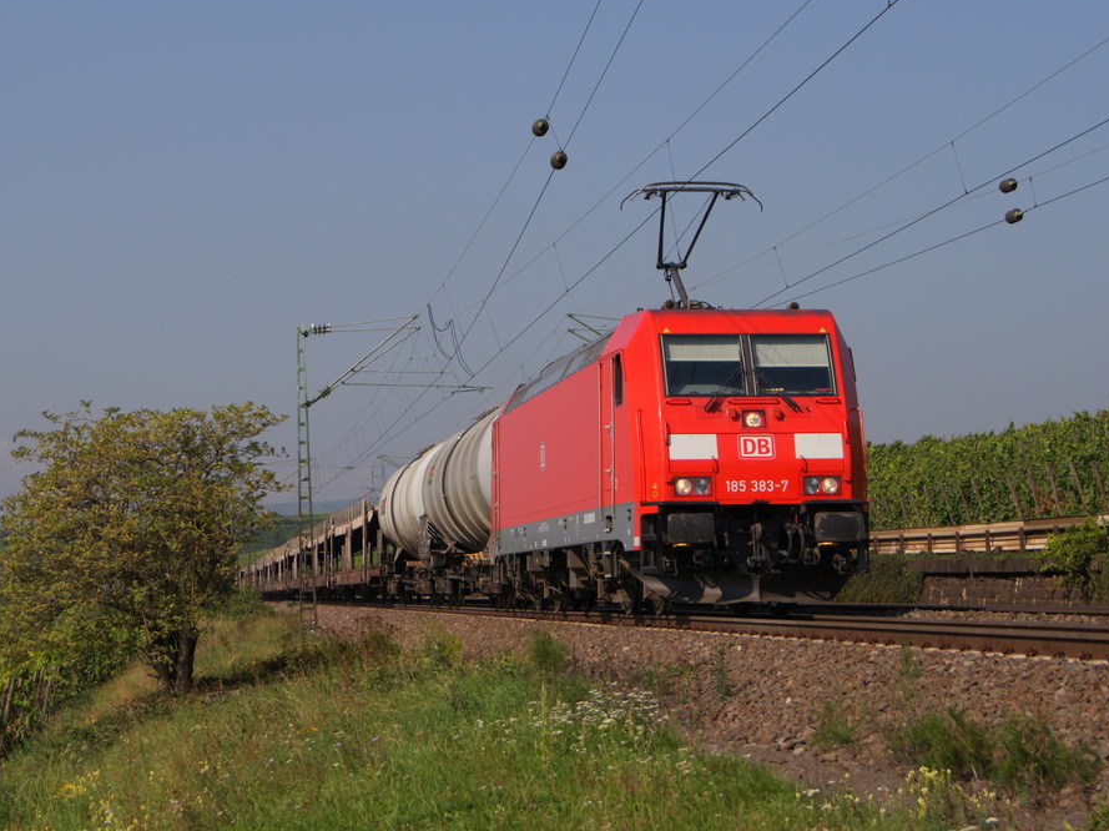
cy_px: 411
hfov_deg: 21.4
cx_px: 496
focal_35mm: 92
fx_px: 2932
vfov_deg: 16.1
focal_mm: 55
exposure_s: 1/1000
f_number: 10
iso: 200
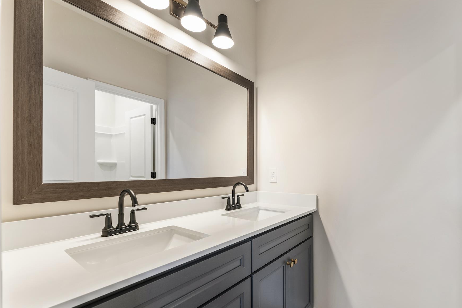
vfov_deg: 71.3
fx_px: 214
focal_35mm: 17
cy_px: 168
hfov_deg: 93.8
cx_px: 261
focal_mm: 14.6
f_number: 6.3
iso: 400
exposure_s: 1/5
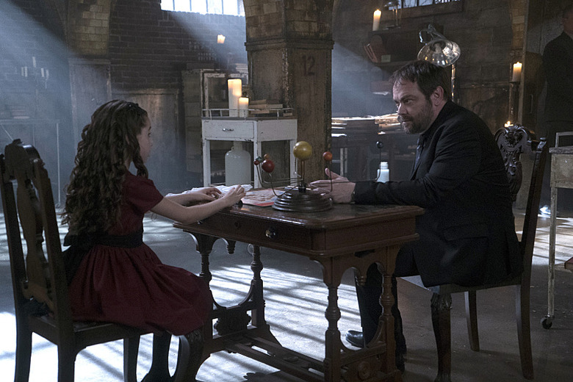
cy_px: 191
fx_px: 780
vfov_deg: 27.5
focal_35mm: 49
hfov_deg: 40.3
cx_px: 286
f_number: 4
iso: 6400
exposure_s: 1/125
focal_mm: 49
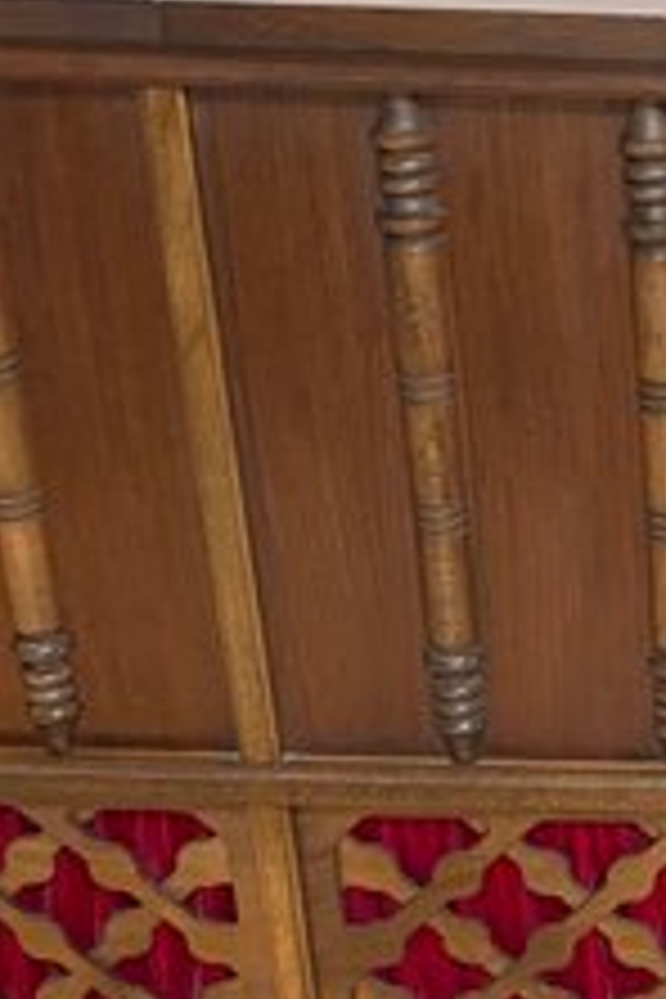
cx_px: 1010
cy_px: 677
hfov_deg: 16.2
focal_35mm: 77
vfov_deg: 26.2
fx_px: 2137
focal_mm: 4.25
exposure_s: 1/40
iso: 500
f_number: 1.8
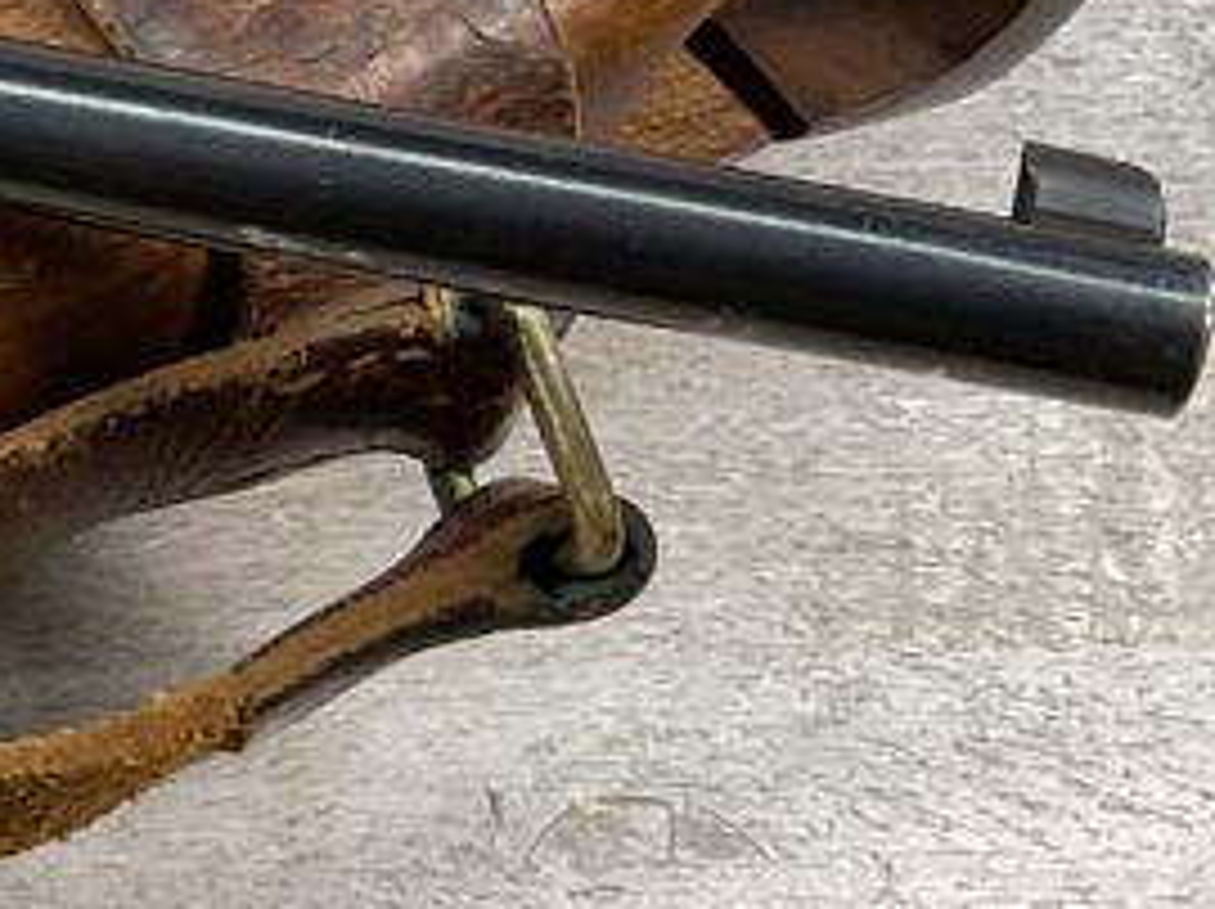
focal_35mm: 110
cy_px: 158
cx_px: -940
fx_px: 3858
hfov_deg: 15.5
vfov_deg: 13.4
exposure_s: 1/136
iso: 16
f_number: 1.8
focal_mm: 3
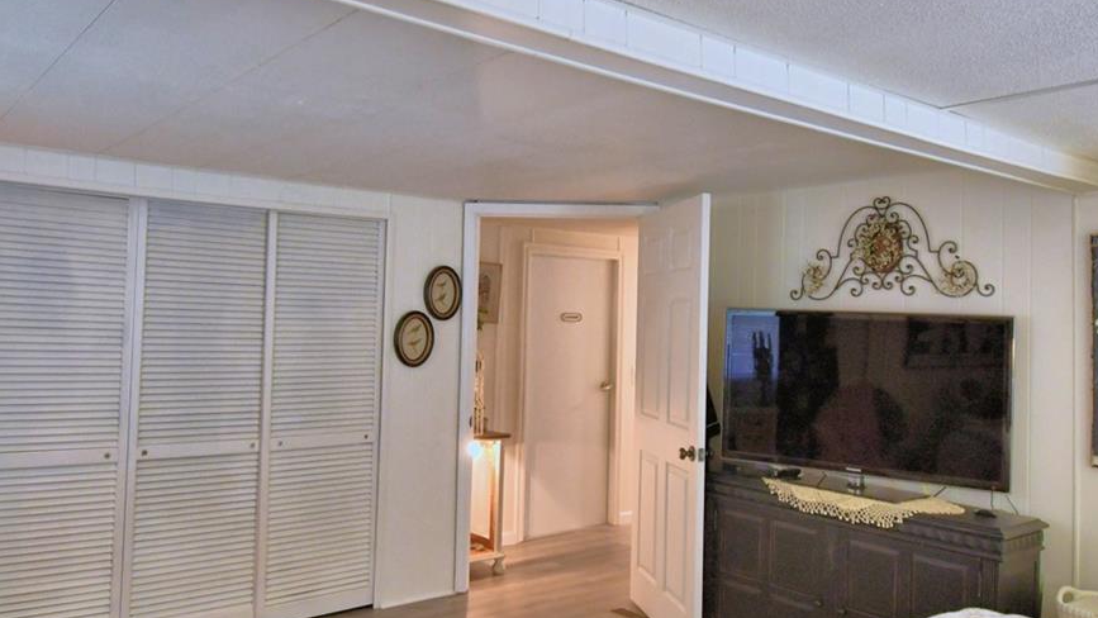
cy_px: 294
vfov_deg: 40.2
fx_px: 844
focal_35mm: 29
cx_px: 545
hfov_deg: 66.1
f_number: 4.5
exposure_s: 1/30
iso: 900
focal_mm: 10
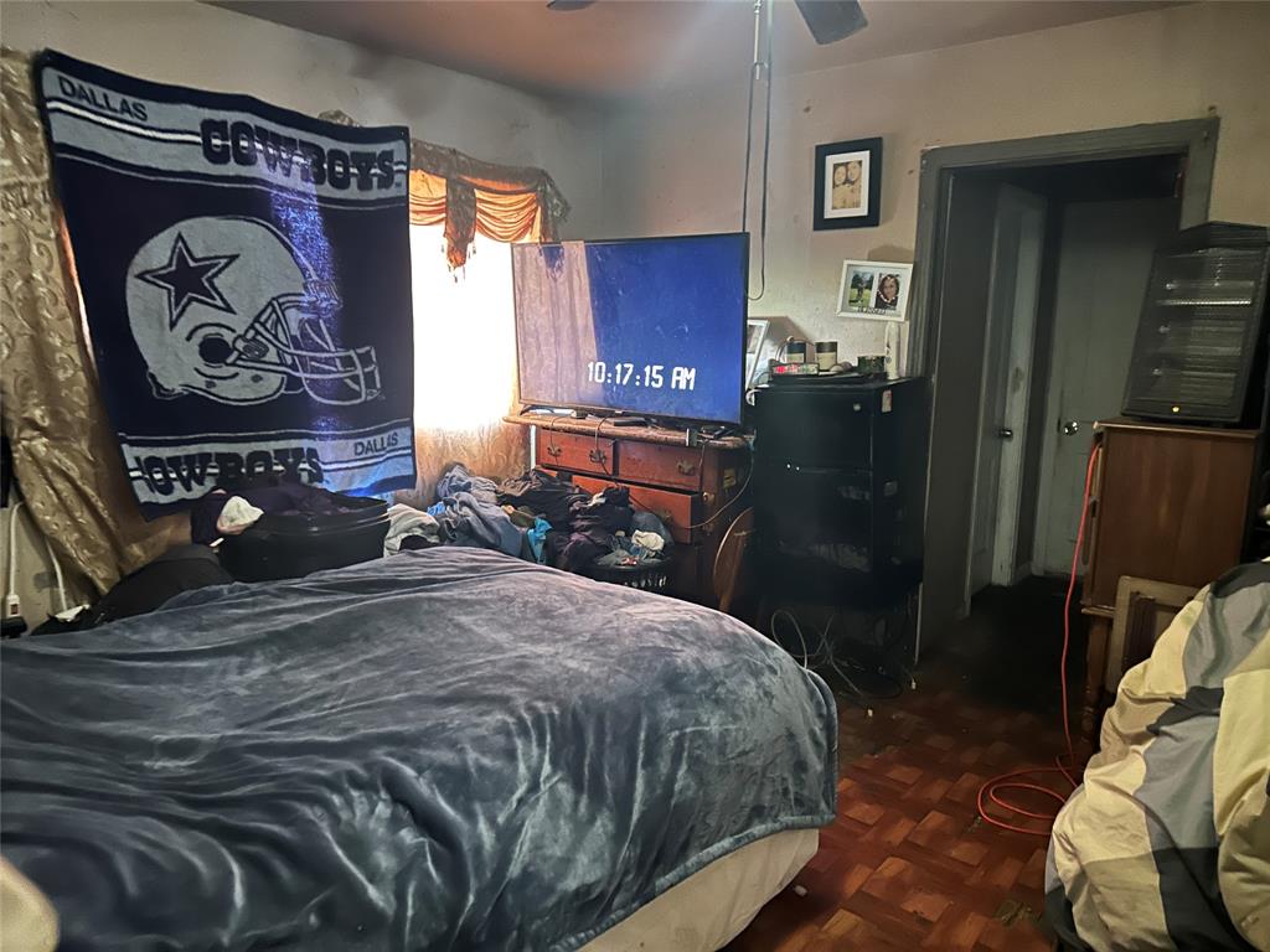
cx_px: 635
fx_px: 881
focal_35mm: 24
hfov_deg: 71.6
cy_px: 476
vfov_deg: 56.8
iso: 2000
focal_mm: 6.86
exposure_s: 1/9
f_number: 1.78
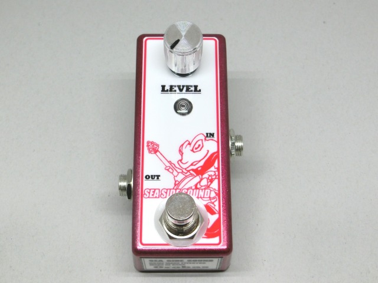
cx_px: 189
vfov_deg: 24.4
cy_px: 142
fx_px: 655
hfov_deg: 32.2
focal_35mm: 60
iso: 100
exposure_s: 1/125
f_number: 5
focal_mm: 10.7
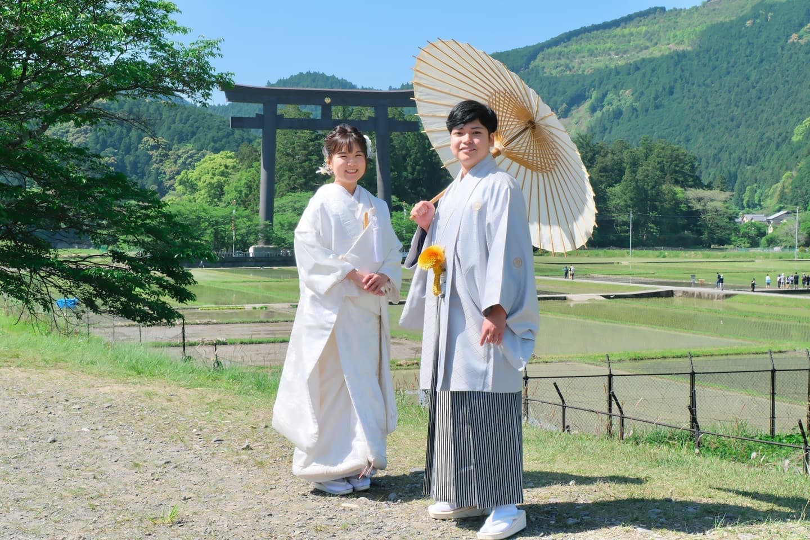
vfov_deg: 25.5
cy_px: 270
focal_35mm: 53
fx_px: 1192
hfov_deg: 37.5
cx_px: 405
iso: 800
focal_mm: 35
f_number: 13
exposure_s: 1/250
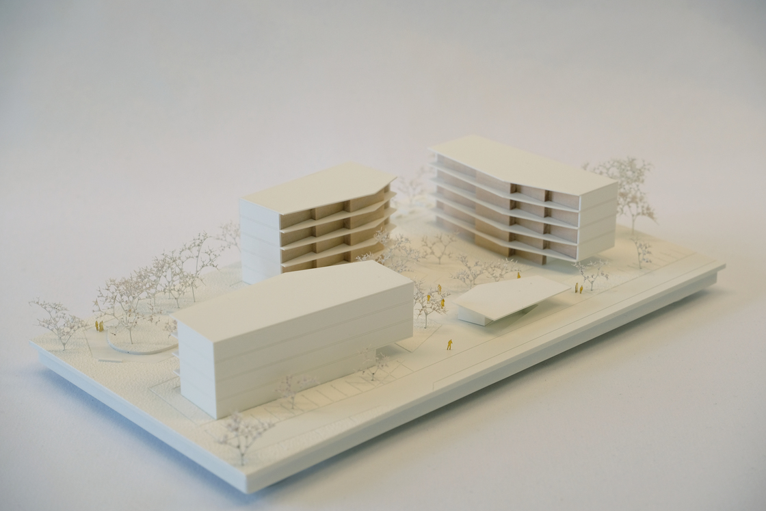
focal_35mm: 68
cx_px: 383
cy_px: 256
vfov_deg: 20.0
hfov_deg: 29.7
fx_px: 1447
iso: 400
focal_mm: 45
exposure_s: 1/60
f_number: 7.1
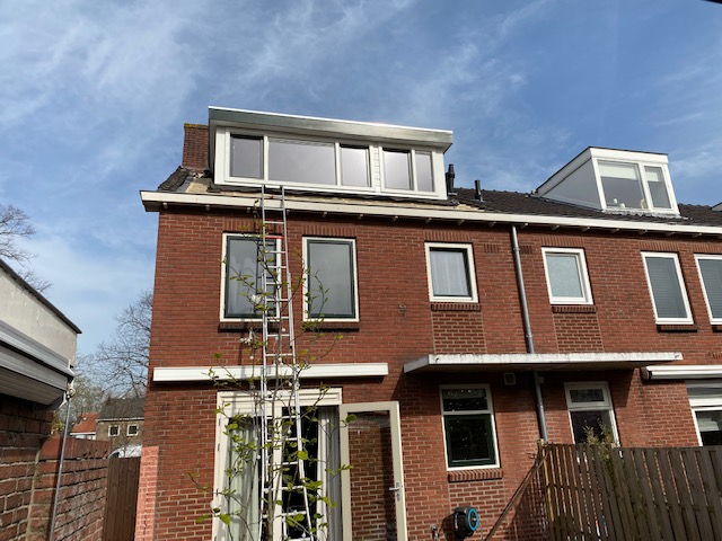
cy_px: 270
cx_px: 361
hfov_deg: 67.3
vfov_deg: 53.1
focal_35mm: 26
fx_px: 542
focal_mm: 4.25
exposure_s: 1/3731
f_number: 1.8
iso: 32
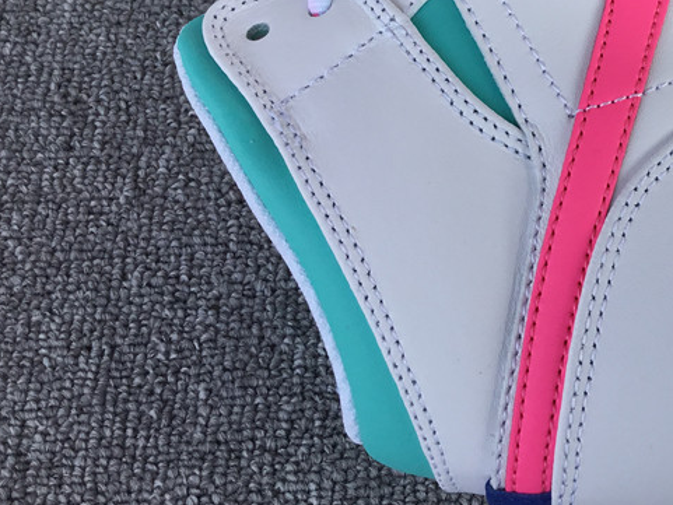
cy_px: 89
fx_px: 1128
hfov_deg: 31.8
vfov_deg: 24.8
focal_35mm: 58
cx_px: 588
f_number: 2.4
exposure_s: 1/416
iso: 25
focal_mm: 3.3
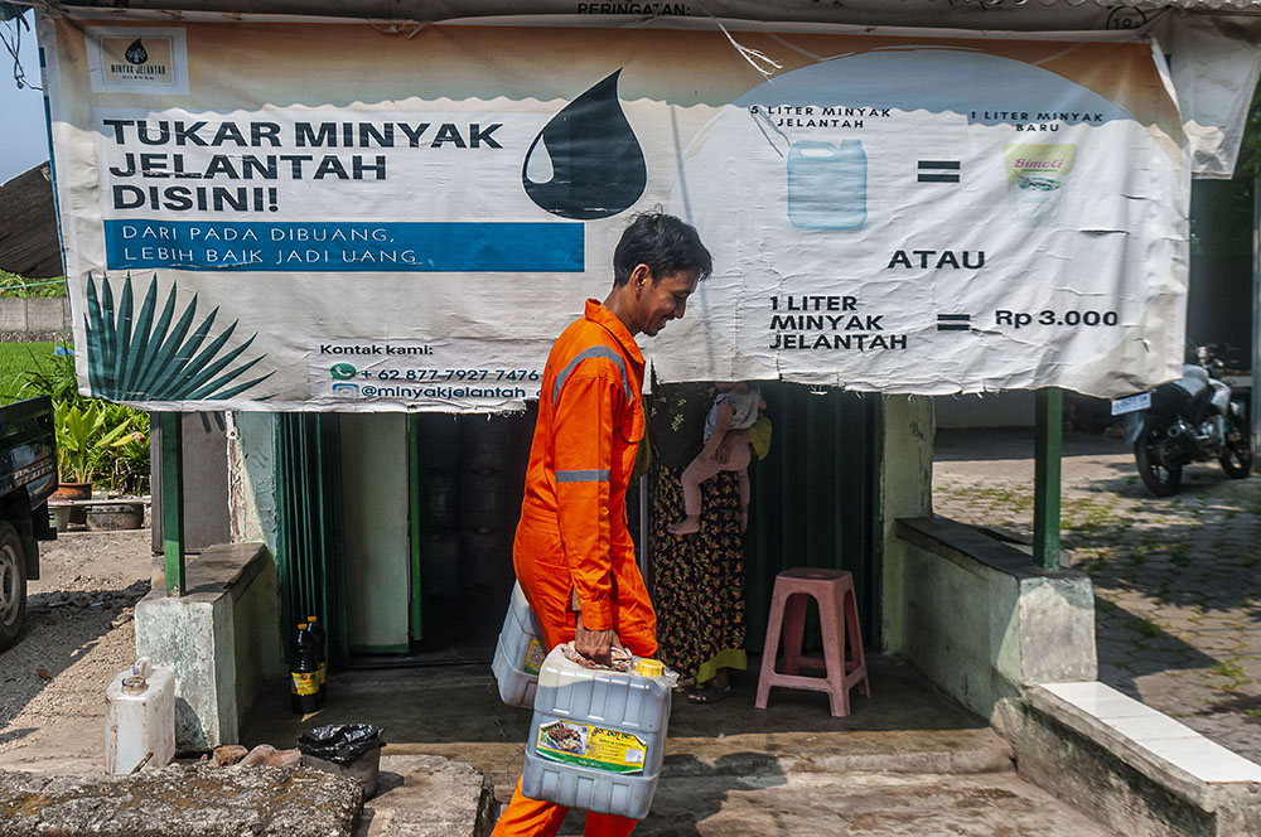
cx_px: 630
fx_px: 1259
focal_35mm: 36
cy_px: 418
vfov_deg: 36.8
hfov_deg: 53.2
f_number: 8
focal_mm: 24
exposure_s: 1/320
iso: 200
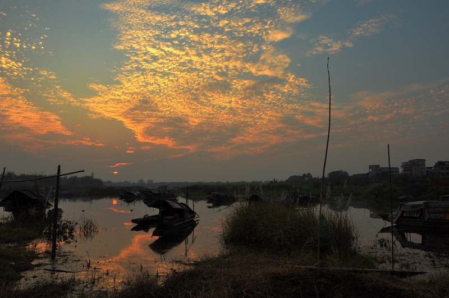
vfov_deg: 47.8
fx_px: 336
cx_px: 224
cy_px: 149
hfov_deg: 67.5
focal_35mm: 27
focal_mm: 18
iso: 720
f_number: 11
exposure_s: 1/200
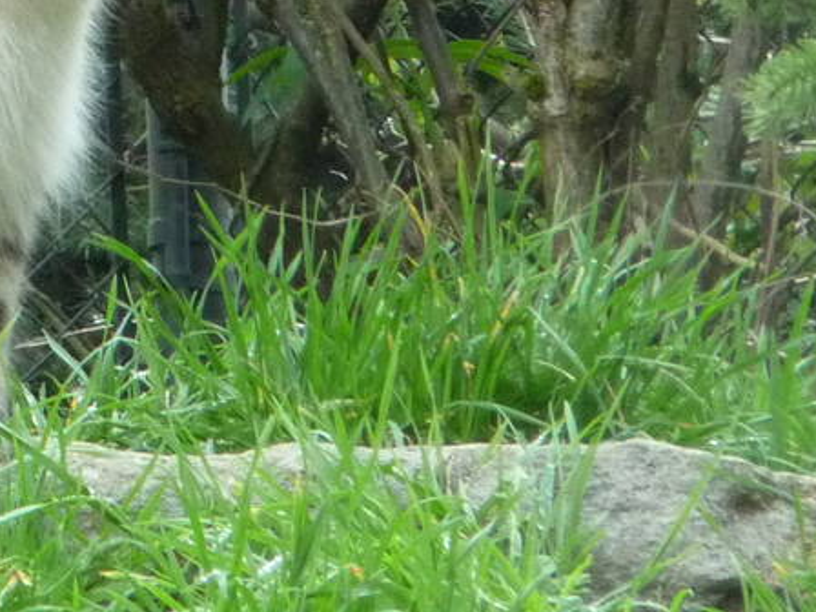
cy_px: -58
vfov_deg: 1.5
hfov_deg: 2.0
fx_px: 23549
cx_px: -277
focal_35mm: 999
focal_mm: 47
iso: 400
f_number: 4.9
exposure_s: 1/100
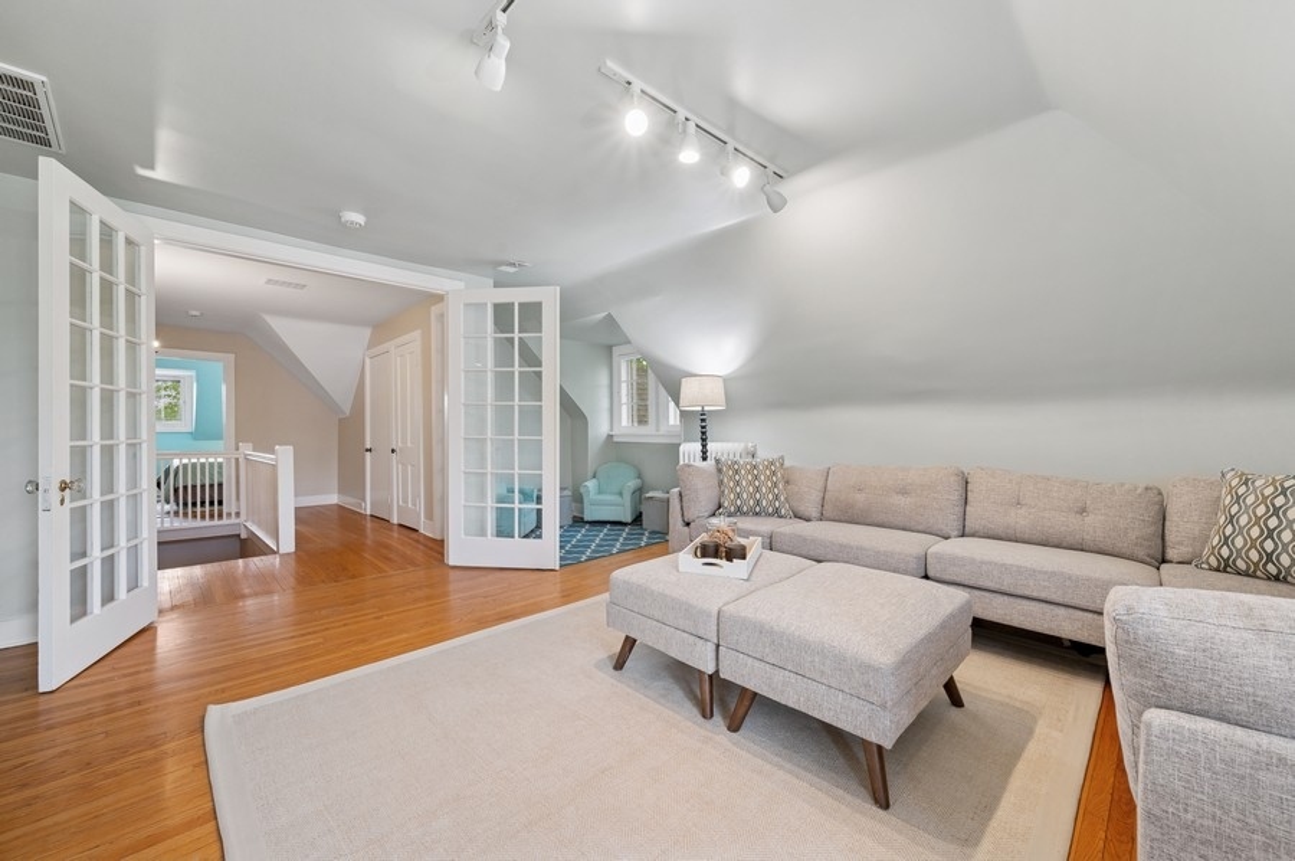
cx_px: 648
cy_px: 430
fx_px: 503
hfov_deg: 104.3
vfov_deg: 81.1
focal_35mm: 14
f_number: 9.5
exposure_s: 1/8
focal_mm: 14
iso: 400
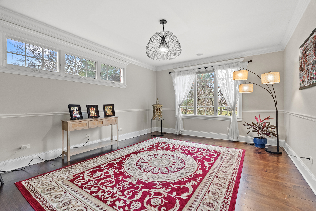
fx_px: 141
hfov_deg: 96.7
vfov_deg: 73.8
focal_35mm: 16
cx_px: 158
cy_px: 106
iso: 640
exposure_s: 1
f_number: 8
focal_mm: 16
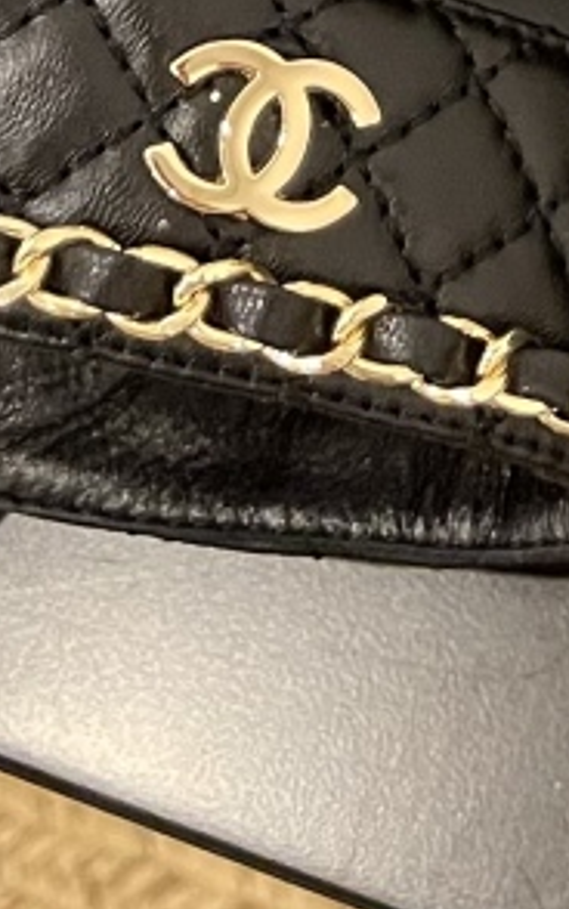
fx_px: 3346
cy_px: -1008
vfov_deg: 13.0
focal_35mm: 135
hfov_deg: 9.3
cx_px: 986
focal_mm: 5.1
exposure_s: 1/44
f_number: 1.6
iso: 500
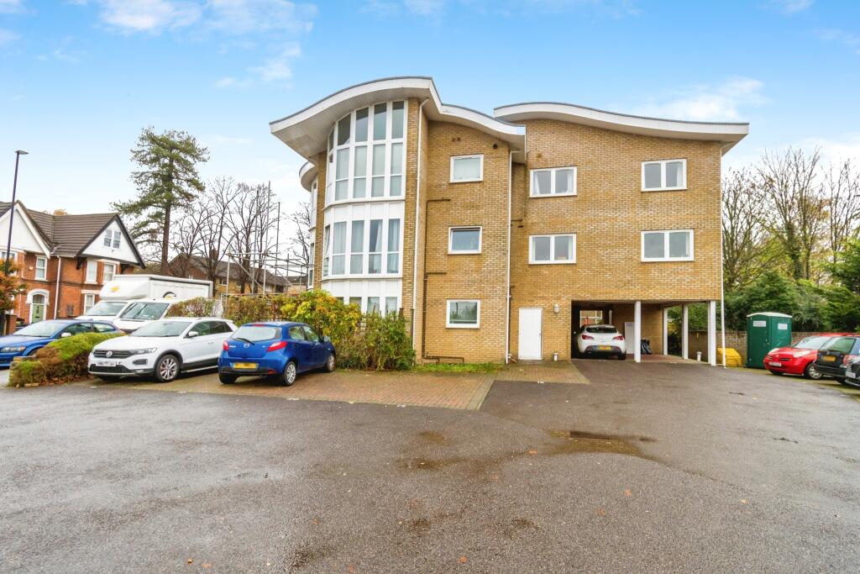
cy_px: 287
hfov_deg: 93.3
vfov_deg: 70.5
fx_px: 406
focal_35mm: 17
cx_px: 430
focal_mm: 11.5
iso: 400
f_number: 8
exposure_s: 1/80
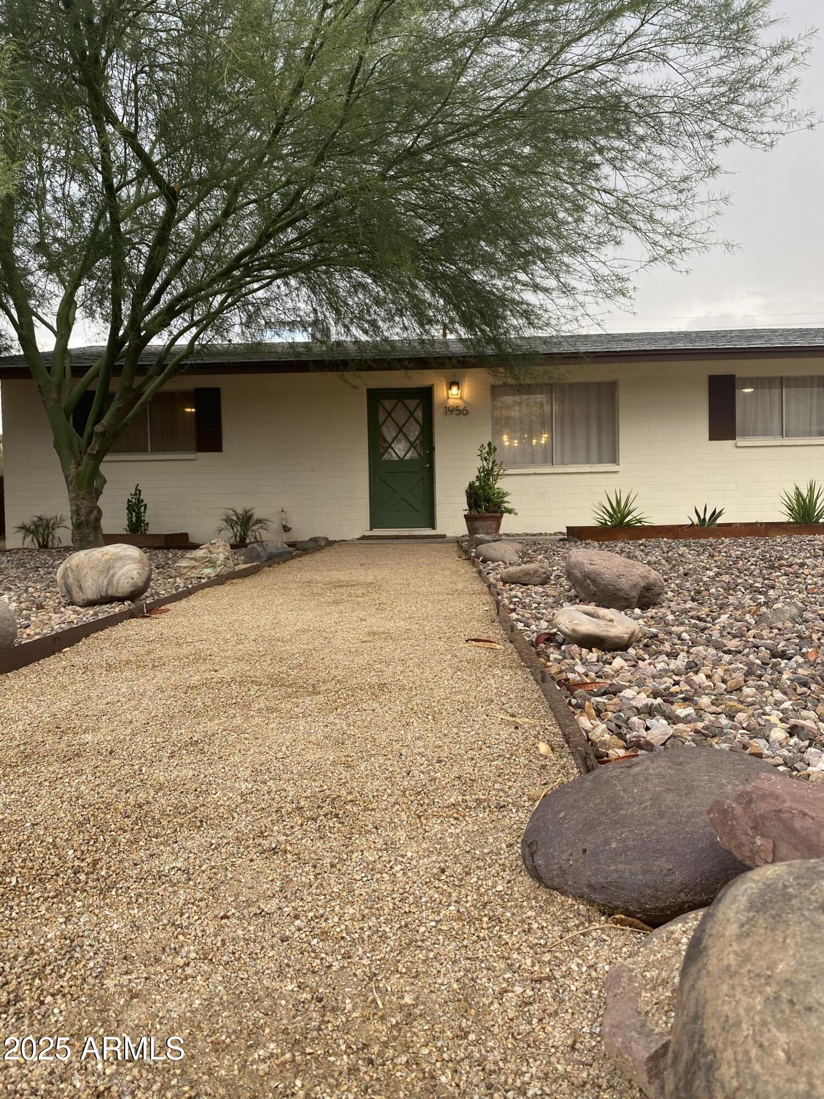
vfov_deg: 67.3
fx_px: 825
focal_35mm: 26
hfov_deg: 53.1
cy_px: 550
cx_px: 412
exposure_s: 1/122
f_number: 1.8
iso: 40
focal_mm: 4.25
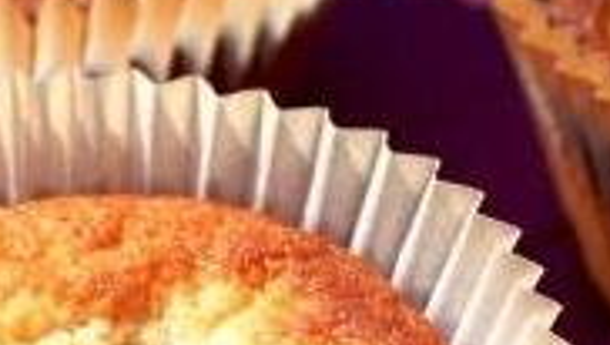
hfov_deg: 6.2
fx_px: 5589
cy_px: 395
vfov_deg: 3.5
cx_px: 250
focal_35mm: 345
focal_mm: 90
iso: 100
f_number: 4.5
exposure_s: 1/1250
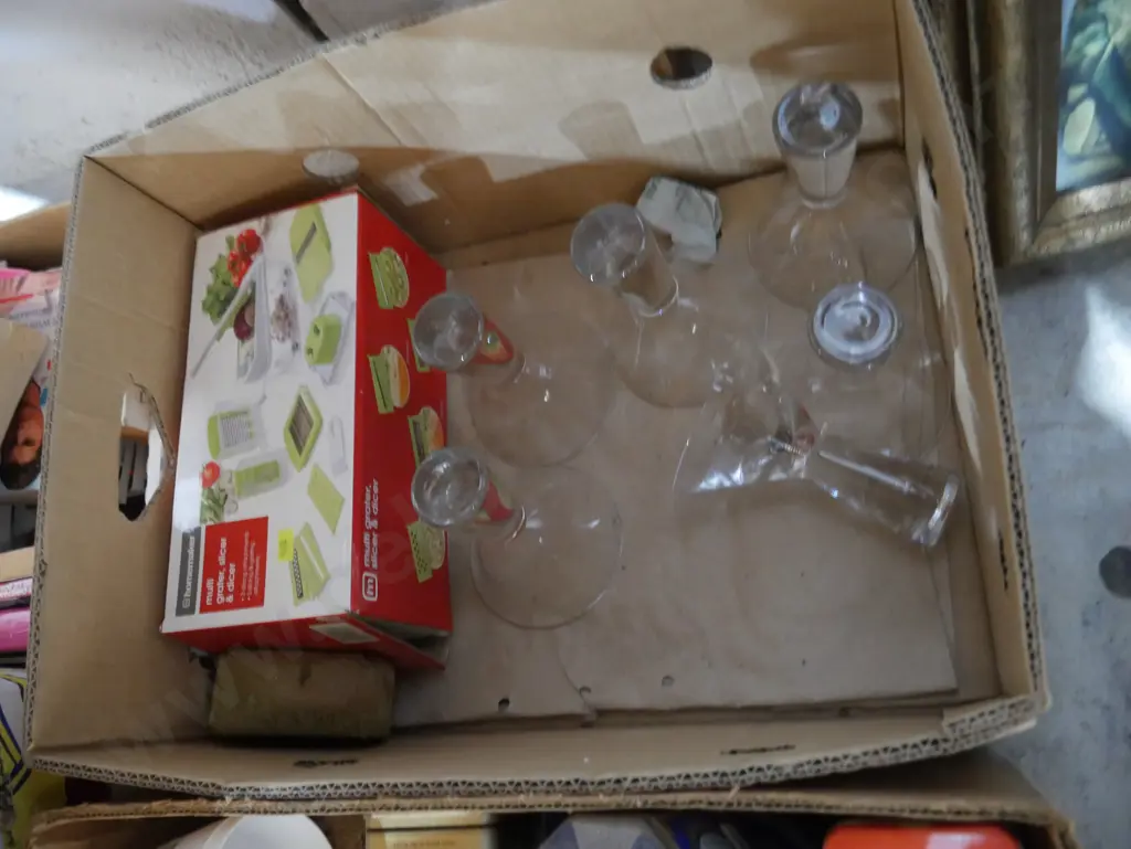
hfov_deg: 63.4
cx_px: 566
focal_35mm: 28
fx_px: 915
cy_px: 424
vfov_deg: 49.8
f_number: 3.5
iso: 3200
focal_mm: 14
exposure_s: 1/15
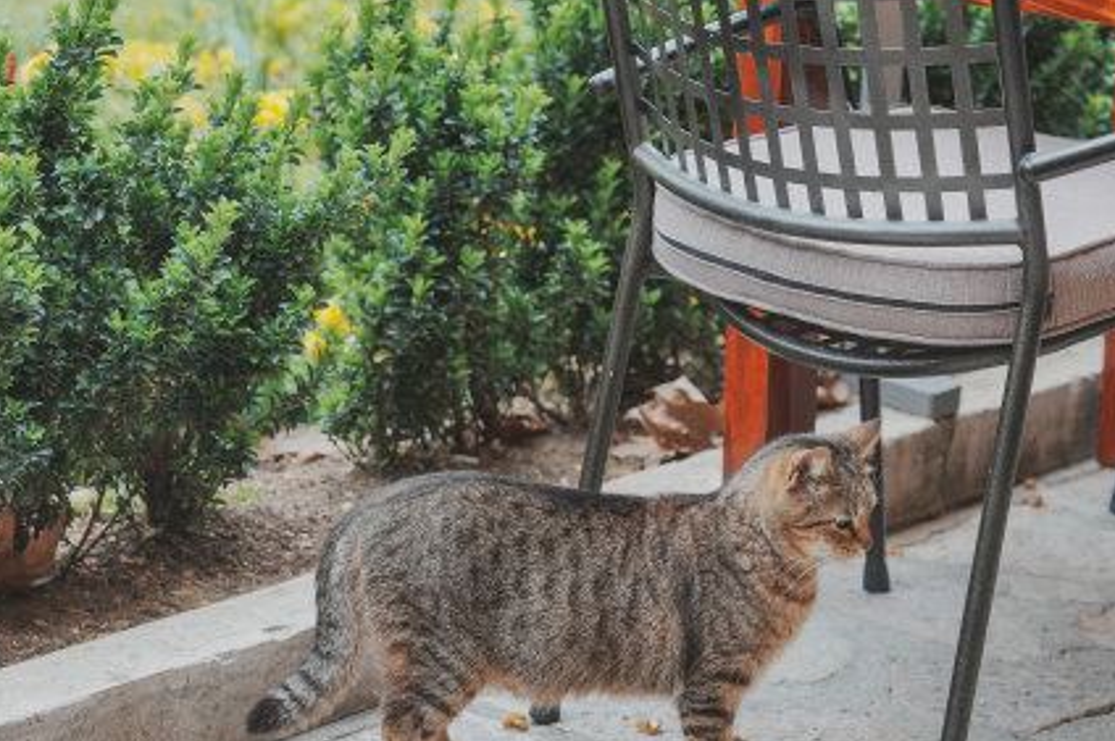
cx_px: 705
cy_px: 420
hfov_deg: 22.3
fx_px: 2816
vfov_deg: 15.0
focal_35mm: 91
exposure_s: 1/80
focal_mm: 63
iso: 250
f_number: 2.8
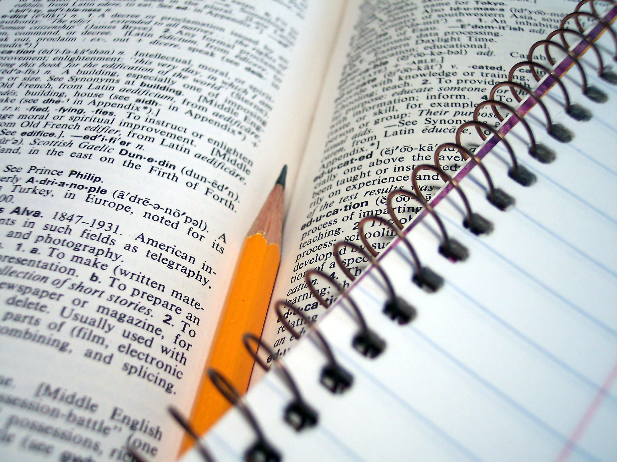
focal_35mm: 38
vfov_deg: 37.7
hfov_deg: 49.0
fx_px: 677
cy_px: 231
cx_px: 308
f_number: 2.8
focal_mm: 8
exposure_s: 1/90
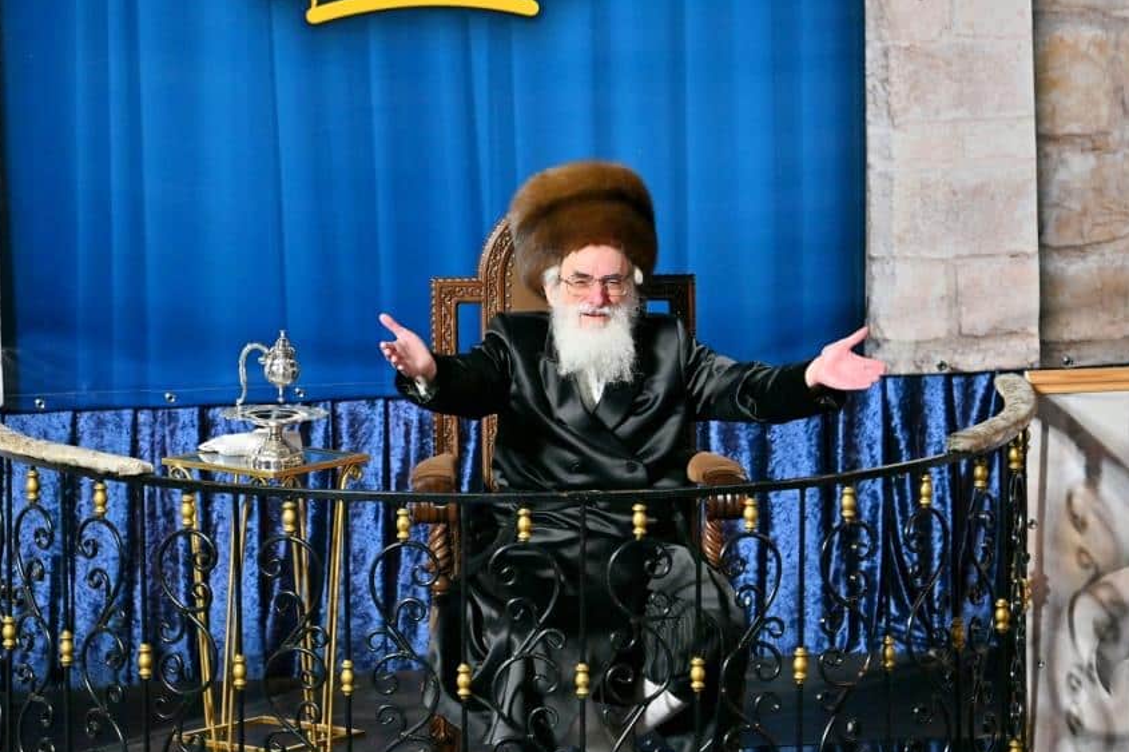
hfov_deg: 7.1
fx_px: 9124
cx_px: 675
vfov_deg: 4.7
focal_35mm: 291
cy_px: 411
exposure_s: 1/160
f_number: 2.8
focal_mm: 160
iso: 320
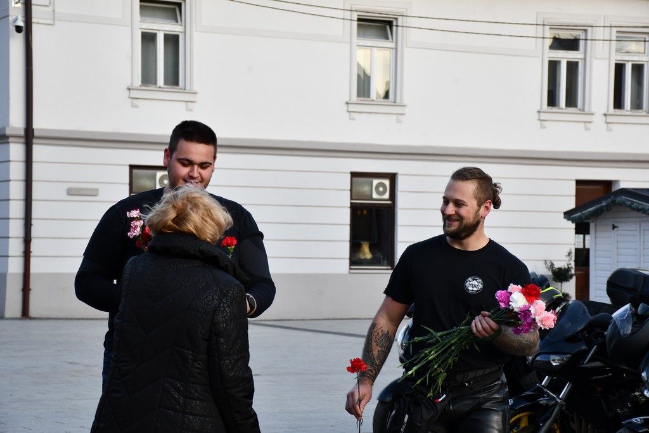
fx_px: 1677
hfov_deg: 21.9
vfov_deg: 14.7
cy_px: 216
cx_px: 324
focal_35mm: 93
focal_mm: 62
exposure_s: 1/500
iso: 400
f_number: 5.6
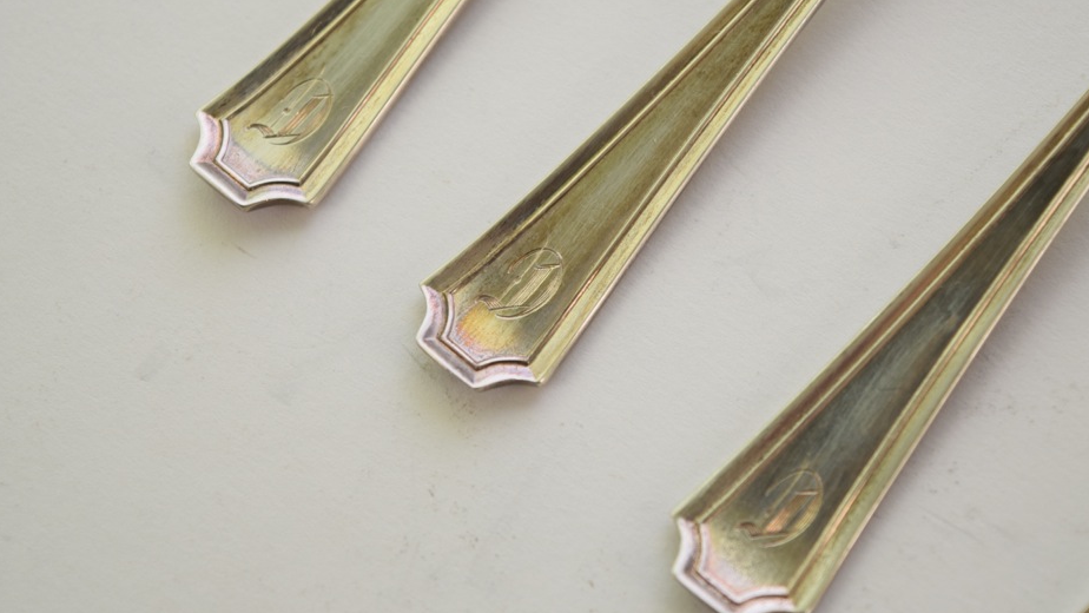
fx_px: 2702
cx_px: 537
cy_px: 256
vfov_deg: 12.9
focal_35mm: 94
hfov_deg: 22.8
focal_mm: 55
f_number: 5.6
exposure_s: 1/125
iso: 560
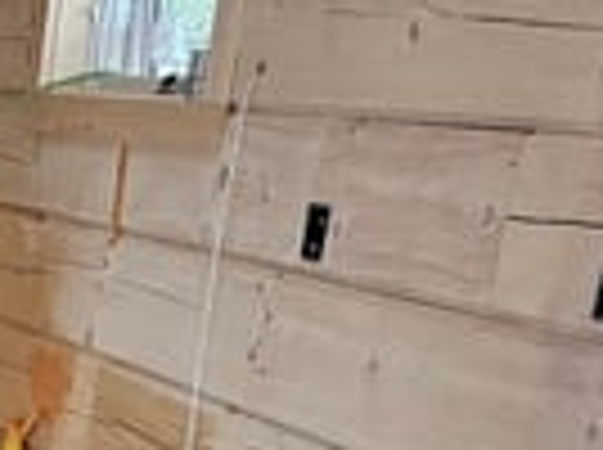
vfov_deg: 9.9
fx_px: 2295
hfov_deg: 12.7
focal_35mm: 132
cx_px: -688
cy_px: 1066
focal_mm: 6.3
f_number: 1.7
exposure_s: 1/180
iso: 160
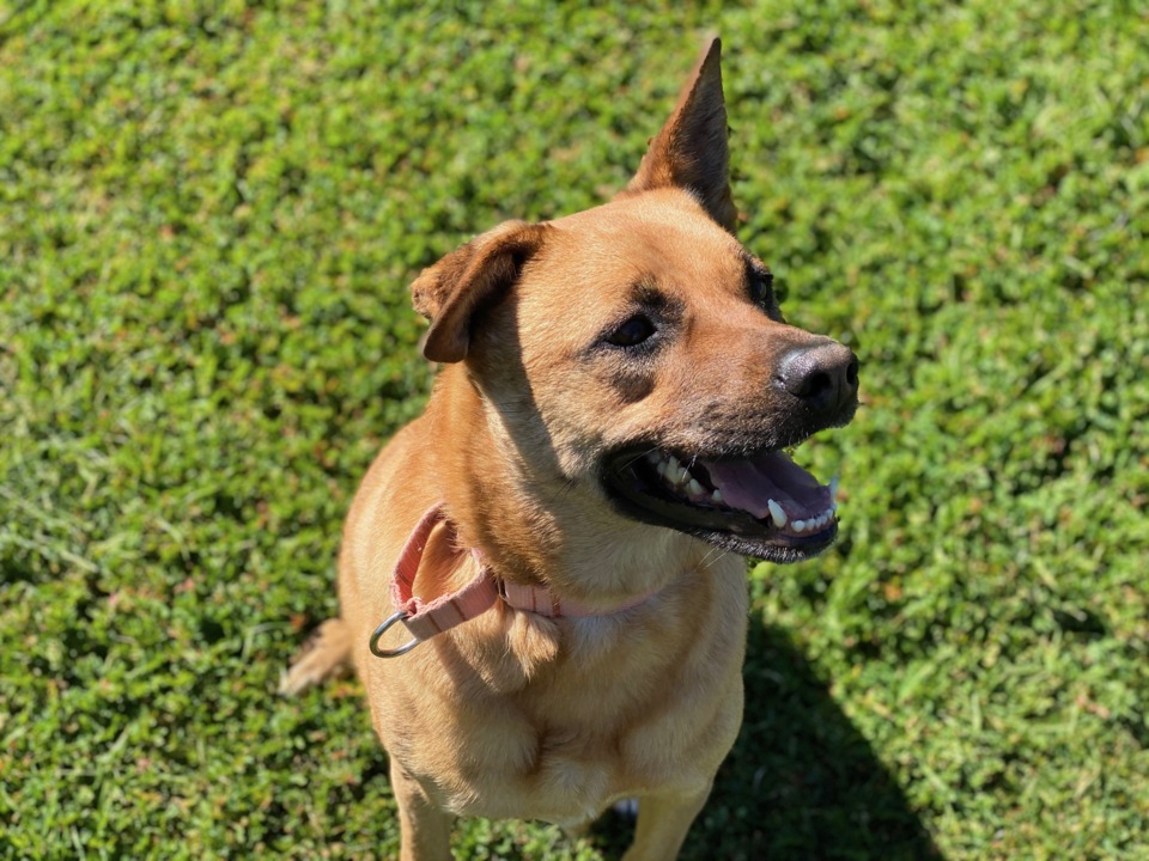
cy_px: 430
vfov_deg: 28.0
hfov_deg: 36.8
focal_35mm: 52
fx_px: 1726
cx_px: 574
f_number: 2
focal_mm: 6
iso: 20
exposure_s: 1/623
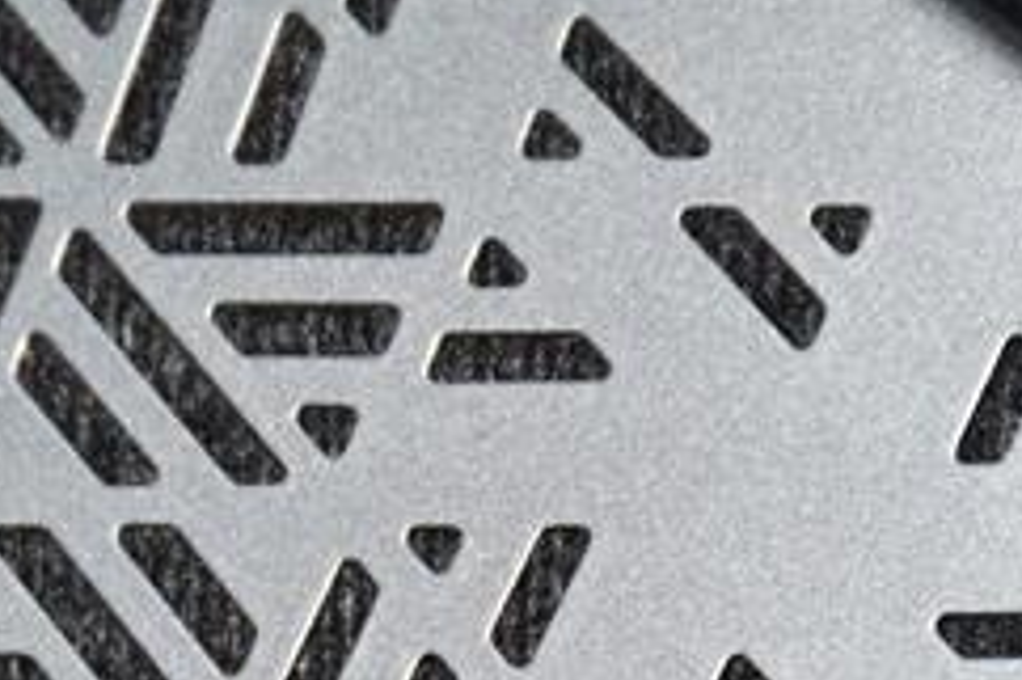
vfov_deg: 2.0
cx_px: 34
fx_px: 19716
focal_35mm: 695
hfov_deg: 3.0
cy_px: 1037
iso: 100
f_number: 10
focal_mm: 140
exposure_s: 1/60
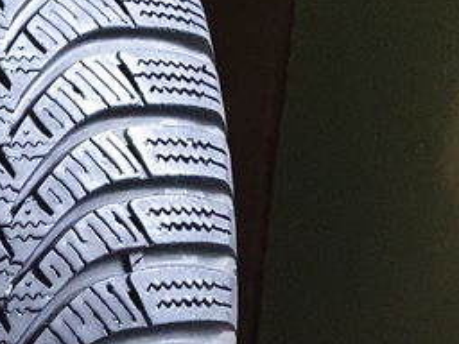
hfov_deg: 15.7
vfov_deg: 13.5
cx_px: -400
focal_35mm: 104
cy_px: 505
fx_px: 1379
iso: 500
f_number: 1.5
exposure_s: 1/25
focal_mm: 4.32
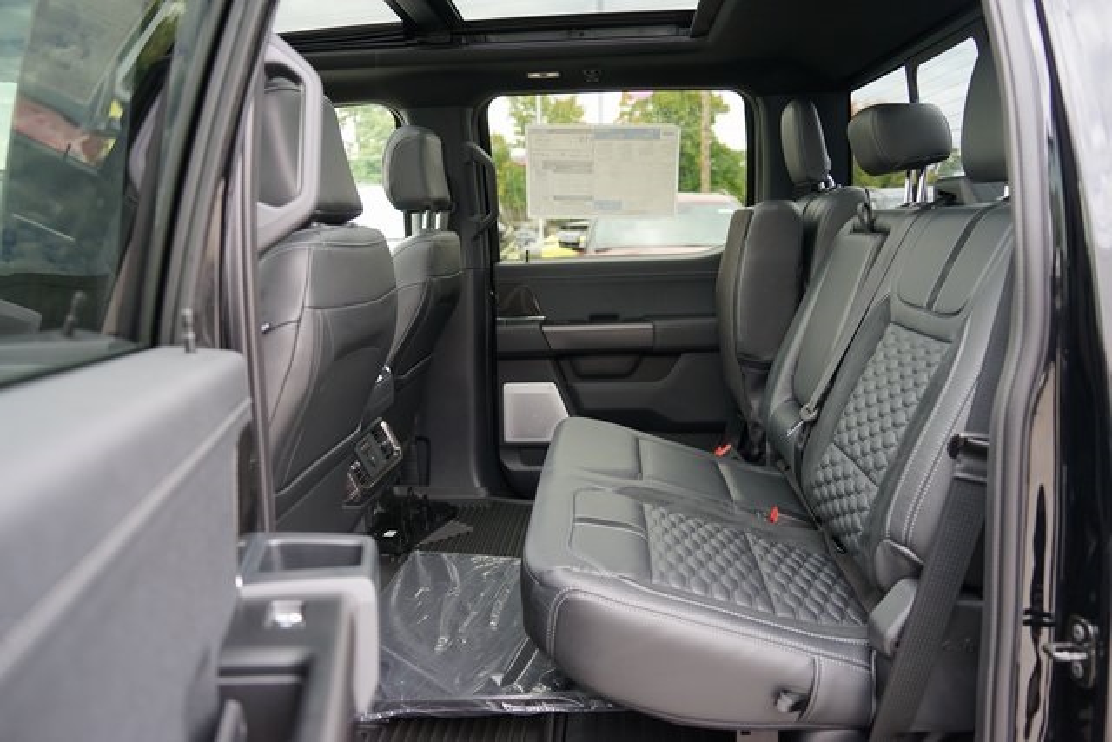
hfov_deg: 65.5
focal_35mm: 28
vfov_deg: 46.4
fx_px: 865
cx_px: 556
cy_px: 371
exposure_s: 1/160
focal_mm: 28
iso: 800
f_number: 4
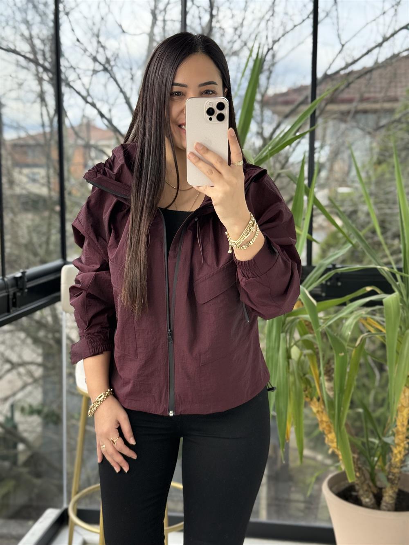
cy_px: 272
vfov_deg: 39.7
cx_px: 204
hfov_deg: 30.3
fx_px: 756
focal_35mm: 48
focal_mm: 6.76
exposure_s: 1/432
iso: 80
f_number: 1.78
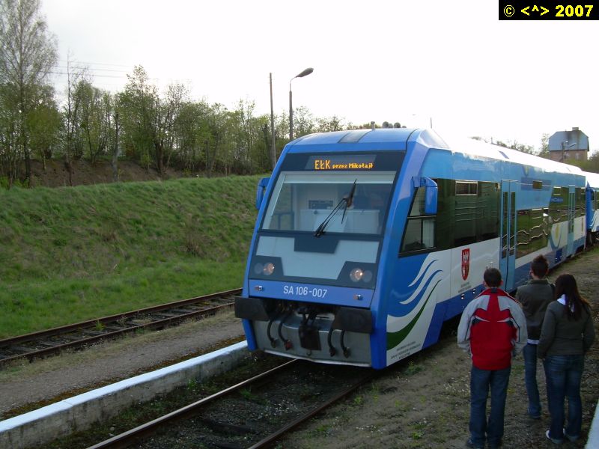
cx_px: 300
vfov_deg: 37.7
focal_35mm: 38
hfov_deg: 49.0
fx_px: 658
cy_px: 224
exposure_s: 1/115
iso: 50
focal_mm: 6.3
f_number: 4.6
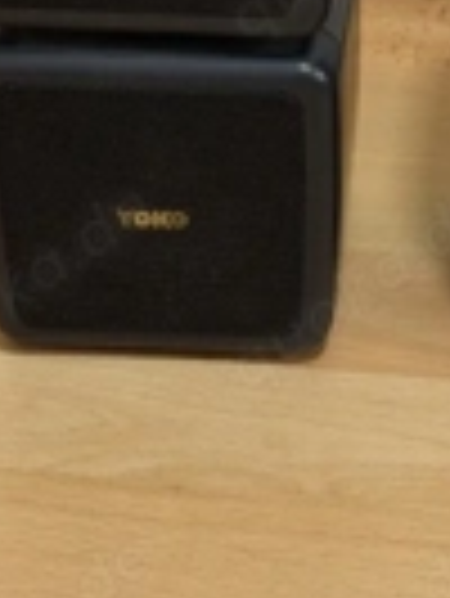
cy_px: -13
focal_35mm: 144
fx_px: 2492
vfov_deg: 13.5
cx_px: 459
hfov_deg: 10.2
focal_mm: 6.76
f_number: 1.78
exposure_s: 1/31
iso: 500
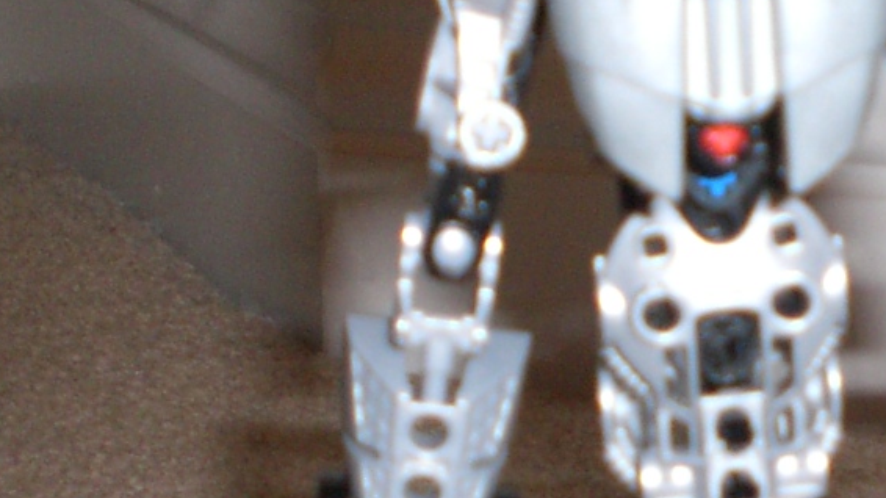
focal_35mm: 117
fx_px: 2748
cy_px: 495
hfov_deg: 18.1
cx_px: 755
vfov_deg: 10.3
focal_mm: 6.3
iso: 200
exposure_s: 1/60
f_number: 3.1
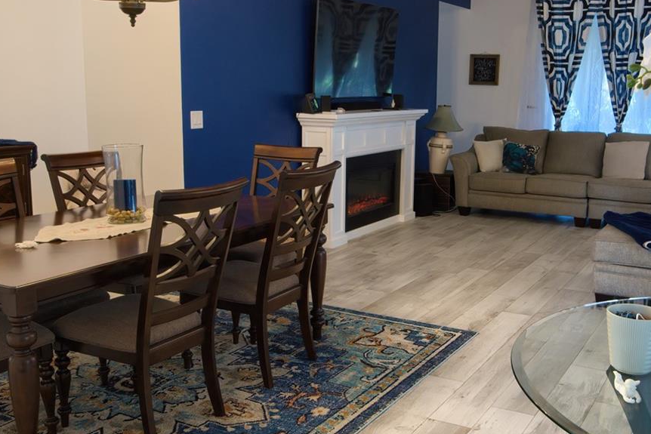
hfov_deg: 49.4
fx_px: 705
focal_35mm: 39
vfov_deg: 34.2
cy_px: 198
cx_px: 366
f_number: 6.7
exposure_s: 1/15
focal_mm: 14
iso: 1600
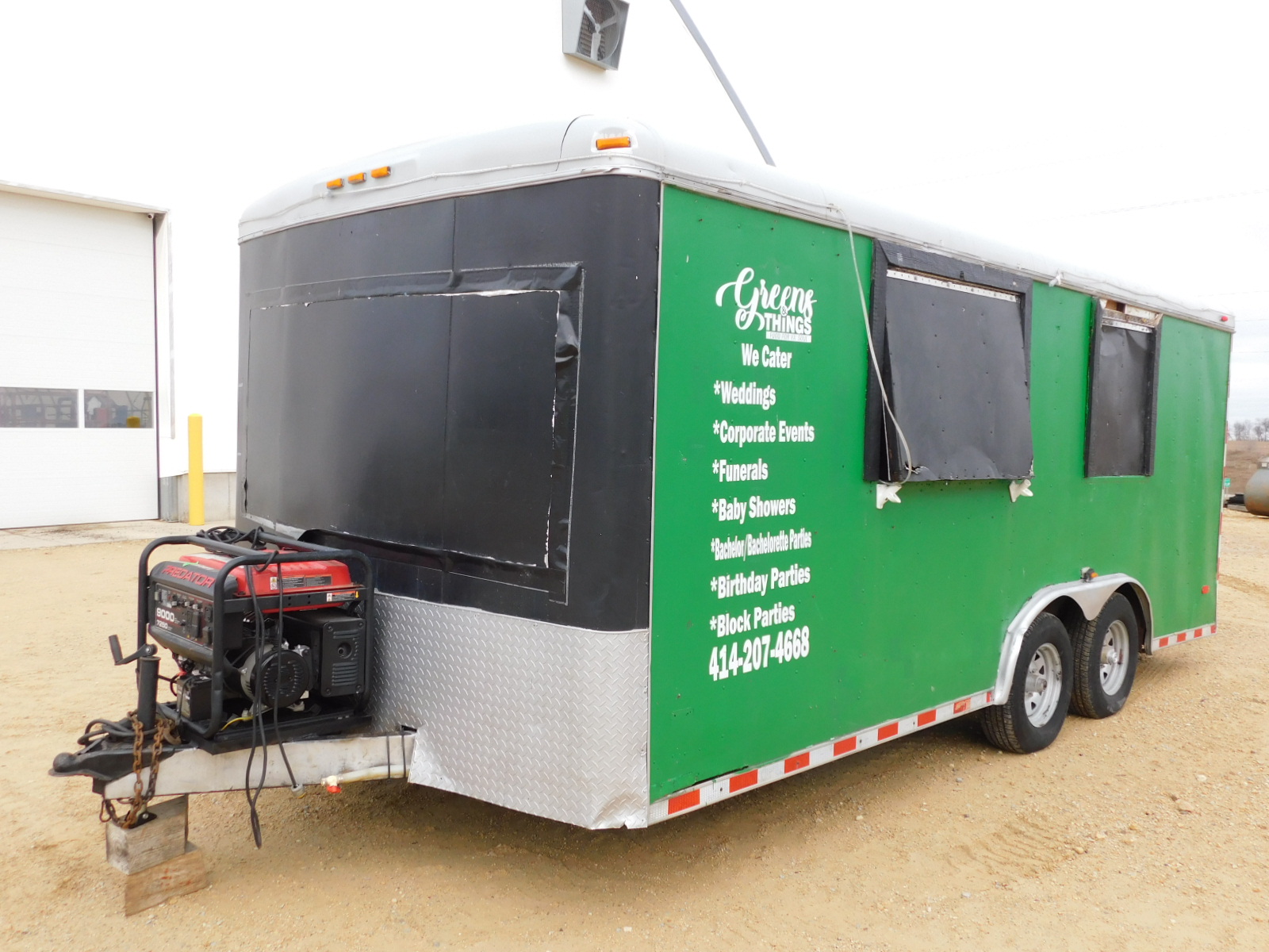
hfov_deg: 60.0
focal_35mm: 30
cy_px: 476
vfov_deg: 46.8
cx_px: 634
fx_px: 1100
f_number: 3.2
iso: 125
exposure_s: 1/400
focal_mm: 5.3
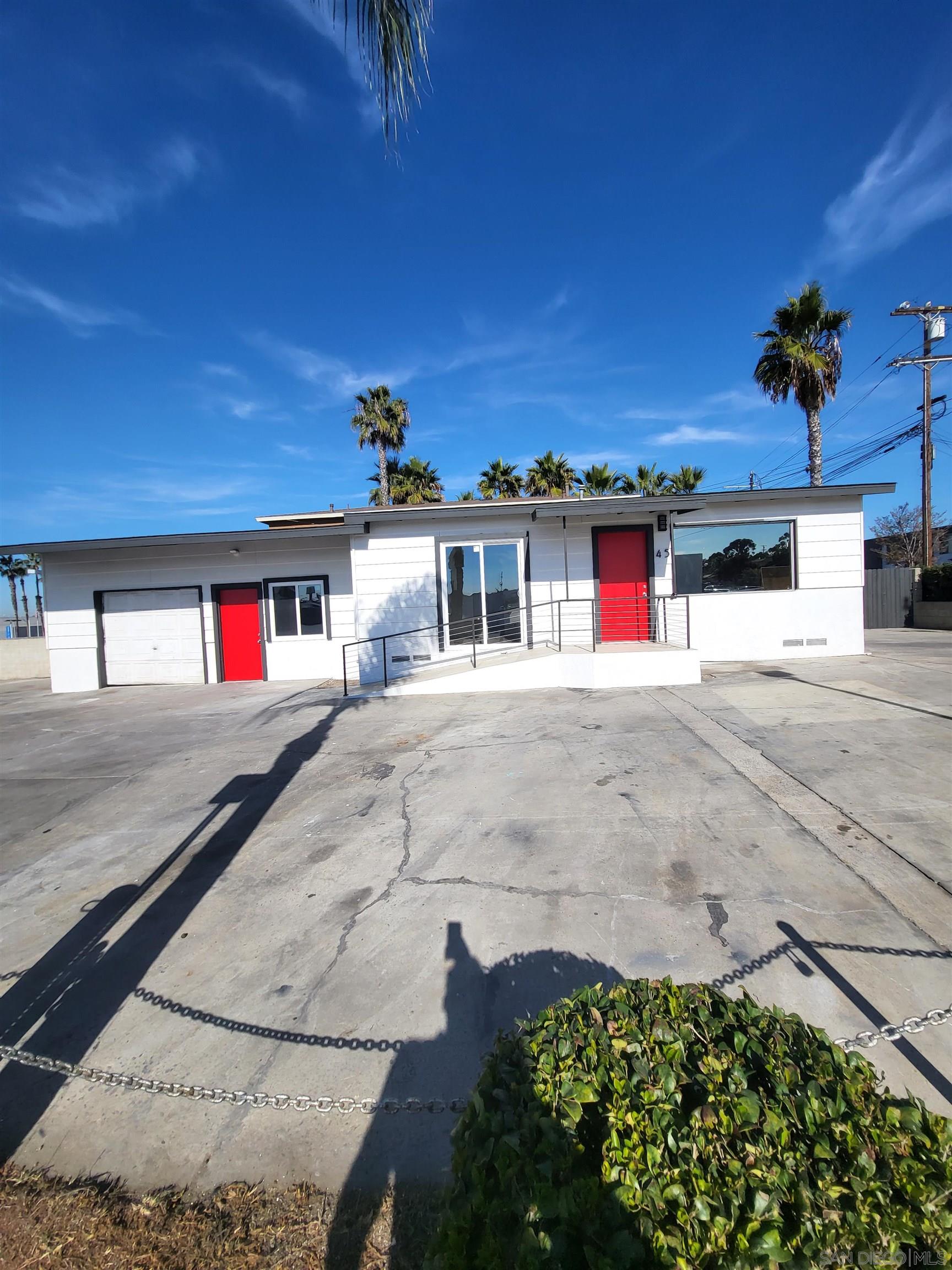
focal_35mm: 13
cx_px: 476
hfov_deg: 89.9
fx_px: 477
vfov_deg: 106.2
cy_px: 635
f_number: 2.2
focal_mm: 1.74
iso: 32
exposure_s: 1/1501
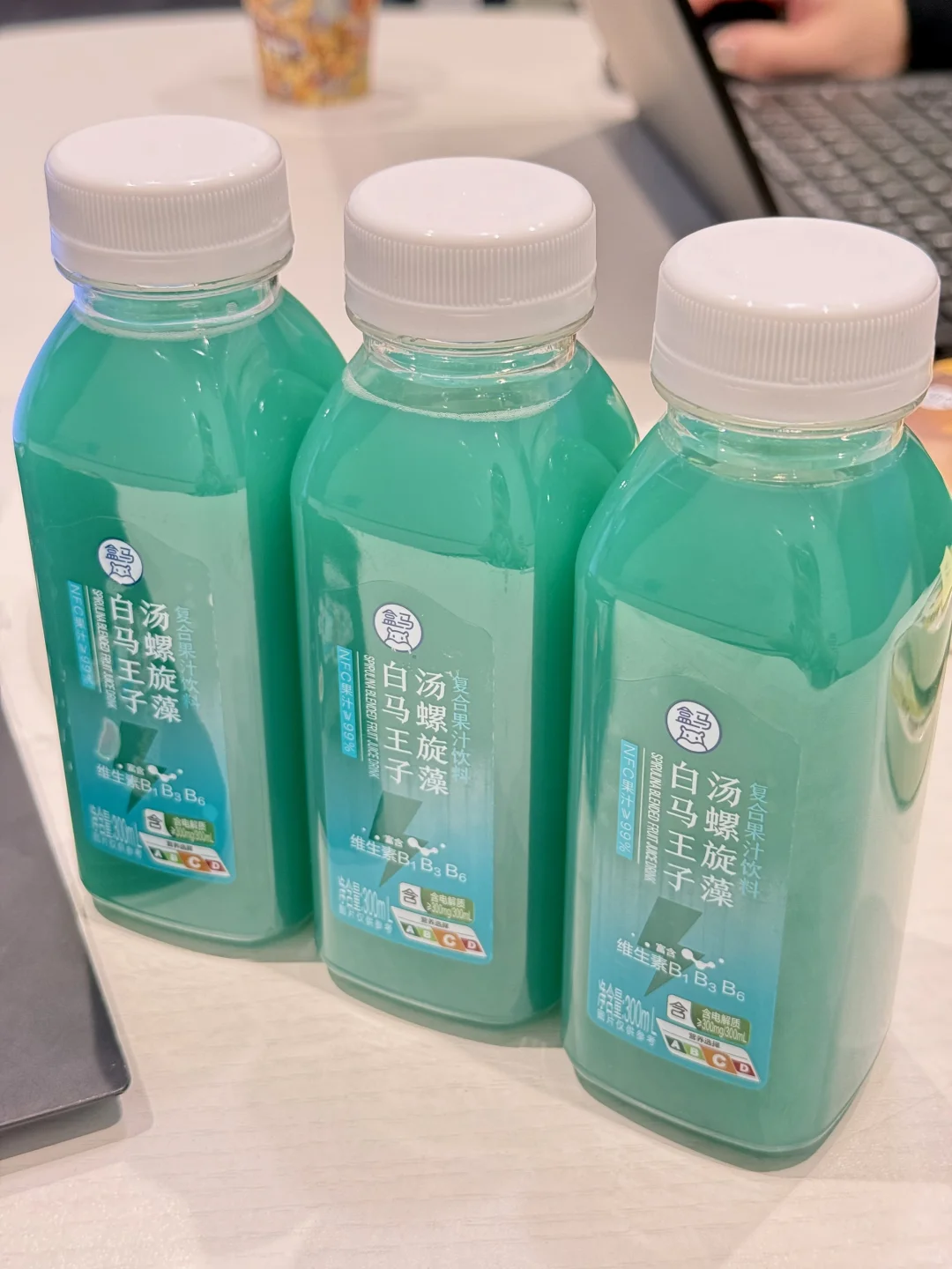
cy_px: 634
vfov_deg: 39.7
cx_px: 476
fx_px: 1760
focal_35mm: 48
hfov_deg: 30.3
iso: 250
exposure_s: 1/33
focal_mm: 6.76
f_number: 1.78
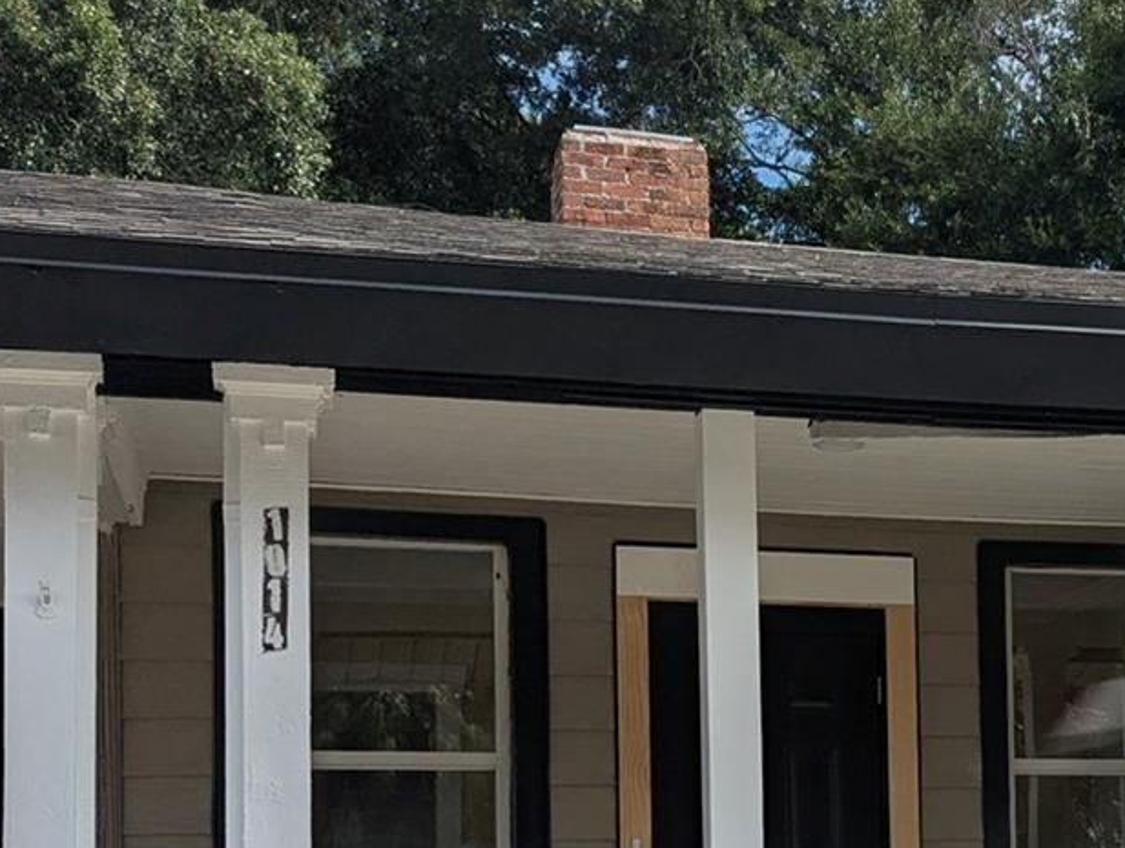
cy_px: 733
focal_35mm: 62
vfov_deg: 23.2
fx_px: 2018
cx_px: 1081
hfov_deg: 29.4
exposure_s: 1/2833
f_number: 1.85
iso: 47
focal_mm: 6.81
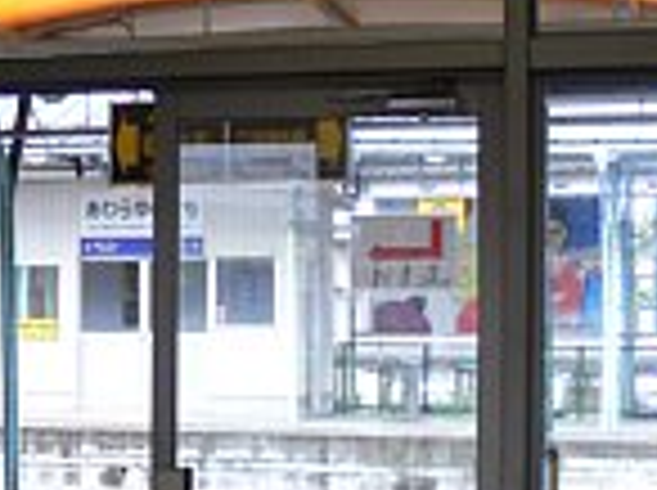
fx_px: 1819
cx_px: -36
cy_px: 270
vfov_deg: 15.4
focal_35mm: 96
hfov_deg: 19.7
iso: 80
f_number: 2.8
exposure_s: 1/40
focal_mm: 7.4
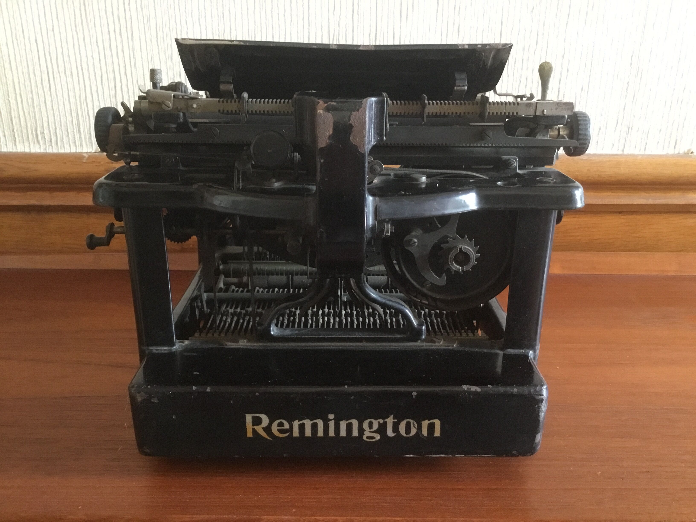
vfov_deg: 45.4
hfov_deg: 58.4
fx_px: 623
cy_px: 261
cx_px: 348
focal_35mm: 31
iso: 200
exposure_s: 1/17
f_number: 2.4
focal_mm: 3.3
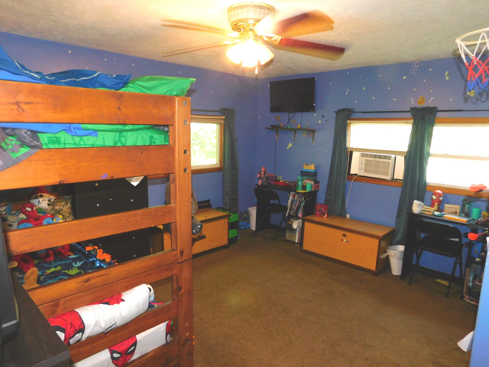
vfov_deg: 58.9
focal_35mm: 23
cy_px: 184
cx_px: 244
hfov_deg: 73.9
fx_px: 325
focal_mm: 4
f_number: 3
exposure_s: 1/30
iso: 200
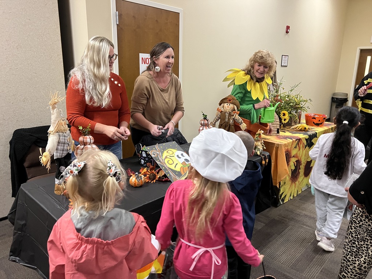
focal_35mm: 26
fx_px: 279
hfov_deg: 67.3
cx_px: 186
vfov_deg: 53.1
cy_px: 140
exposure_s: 1/48
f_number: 1.5
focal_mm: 5.7
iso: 500
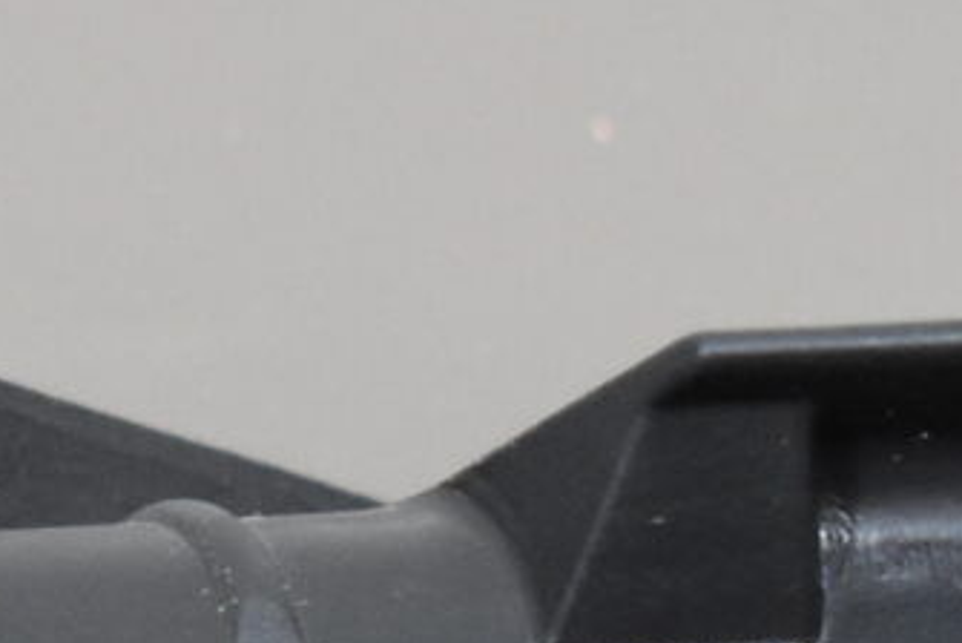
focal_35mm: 401
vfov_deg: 3.4
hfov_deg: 5.1
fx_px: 10720
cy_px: 903
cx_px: -60
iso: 1600
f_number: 4.5
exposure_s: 1/125
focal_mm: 35
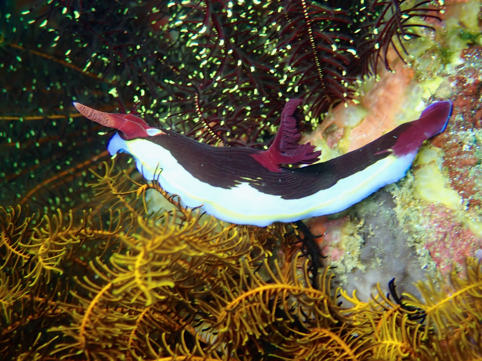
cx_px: 241
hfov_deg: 41.2
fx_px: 641
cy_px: 180
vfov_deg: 31.5
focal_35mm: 46
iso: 200
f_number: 9
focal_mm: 8.41
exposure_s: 1/50
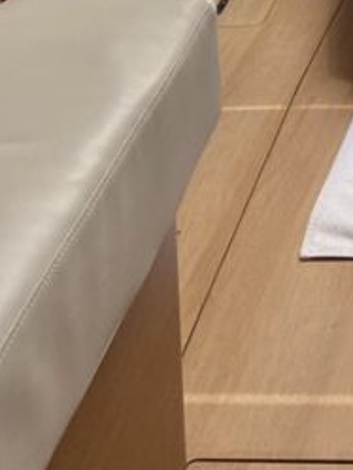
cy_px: -389
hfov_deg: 12.8
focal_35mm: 107
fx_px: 1454
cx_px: 597
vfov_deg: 15.6
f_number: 1.8
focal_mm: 4.25
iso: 32
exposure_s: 1/191
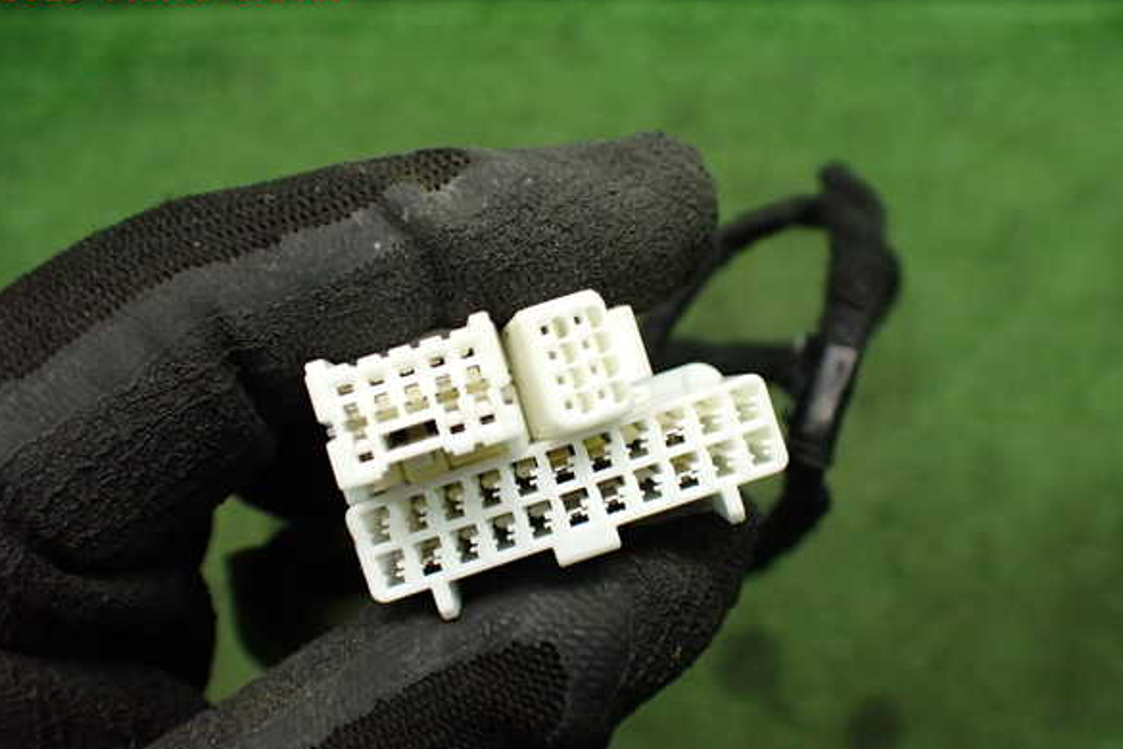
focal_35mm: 32
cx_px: 566
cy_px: 396
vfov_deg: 41.1
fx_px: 998
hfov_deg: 58.7
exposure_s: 1/125
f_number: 2.3
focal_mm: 5.4
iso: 500
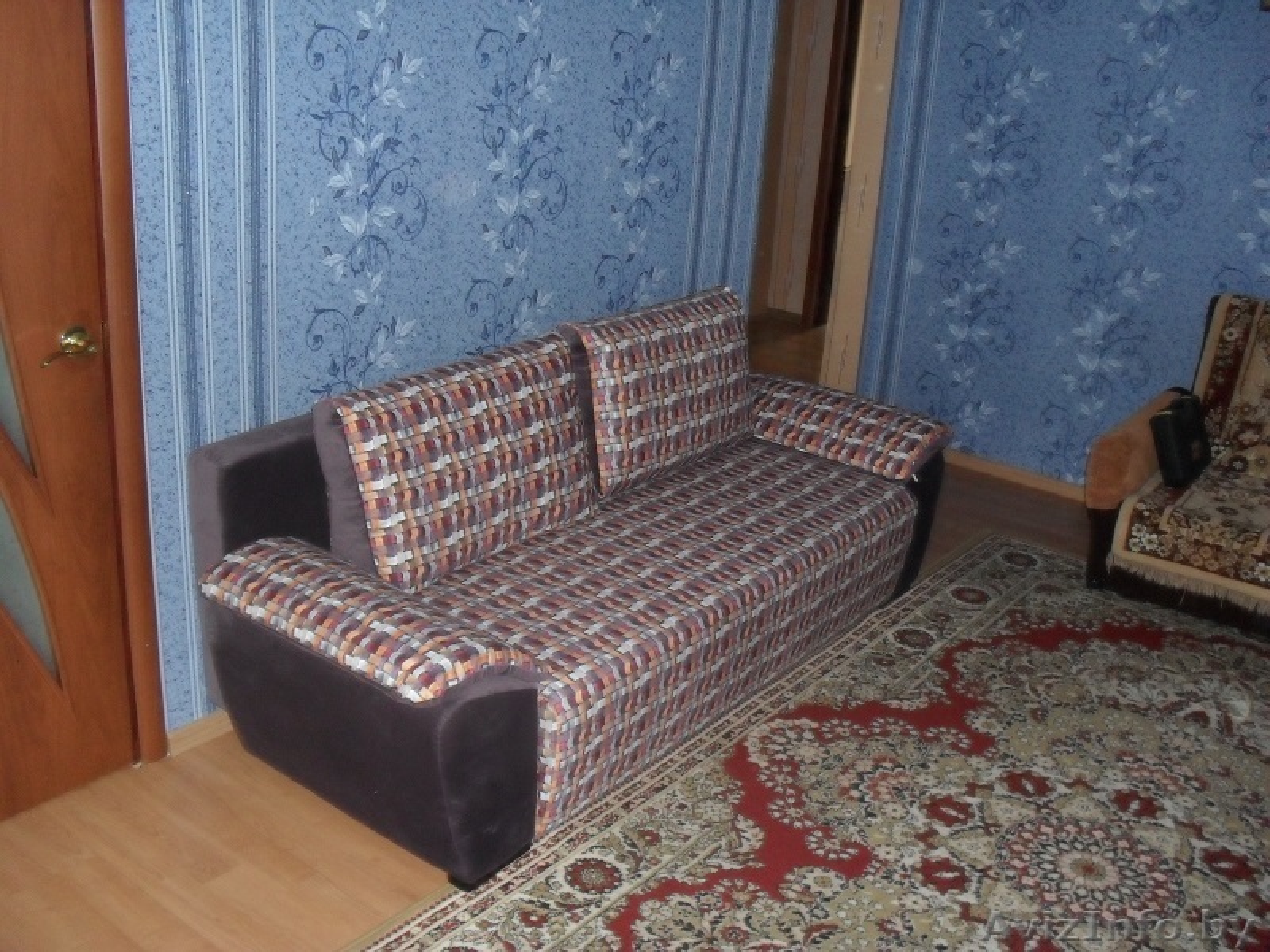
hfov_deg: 52.6
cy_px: 476
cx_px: 635
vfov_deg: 40.7
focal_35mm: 35
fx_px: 1284
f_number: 3.2
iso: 320
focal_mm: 6.3
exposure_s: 1/45
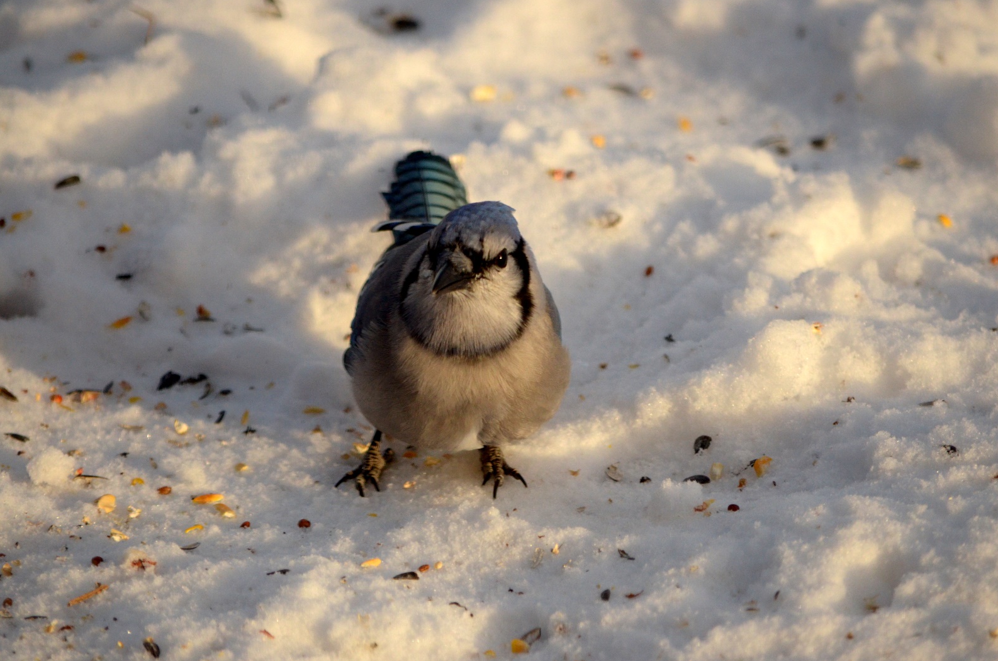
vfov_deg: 3.0
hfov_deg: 4.6
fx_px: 12558
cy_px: 329
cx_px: 500
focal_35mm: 454
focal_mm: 300
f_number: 5.6
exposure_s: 1/2000
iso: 1600
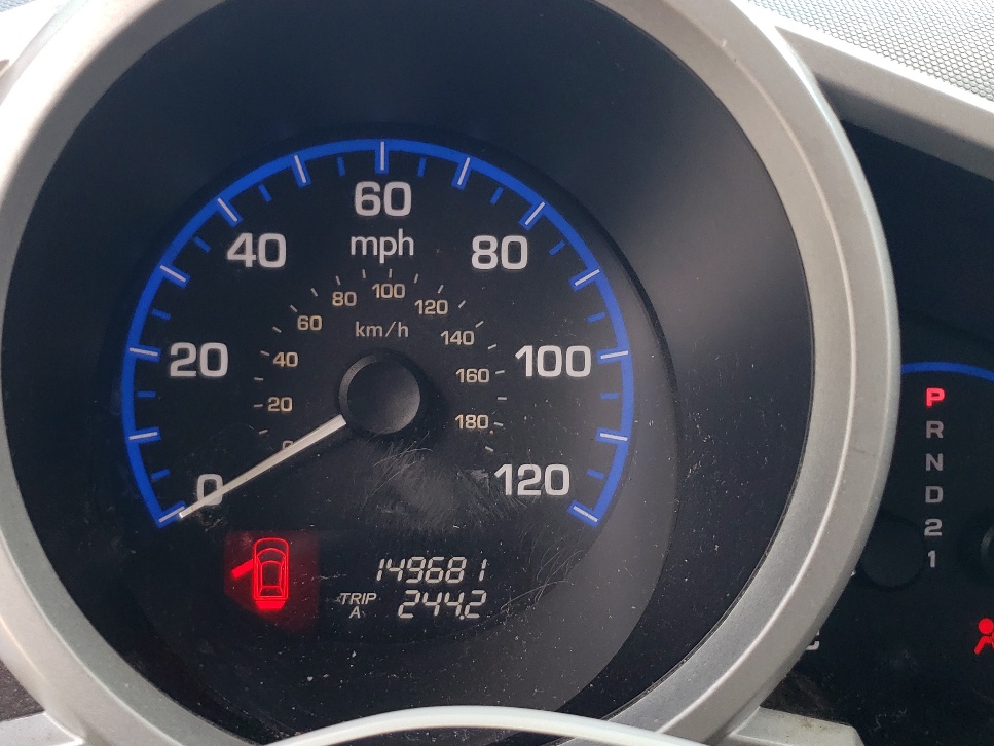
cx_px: 363
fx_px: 1235
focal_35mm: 43
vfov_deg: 33.6
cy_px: 404
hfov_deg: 43.4
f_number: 1.5
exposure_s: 1/123
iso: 50
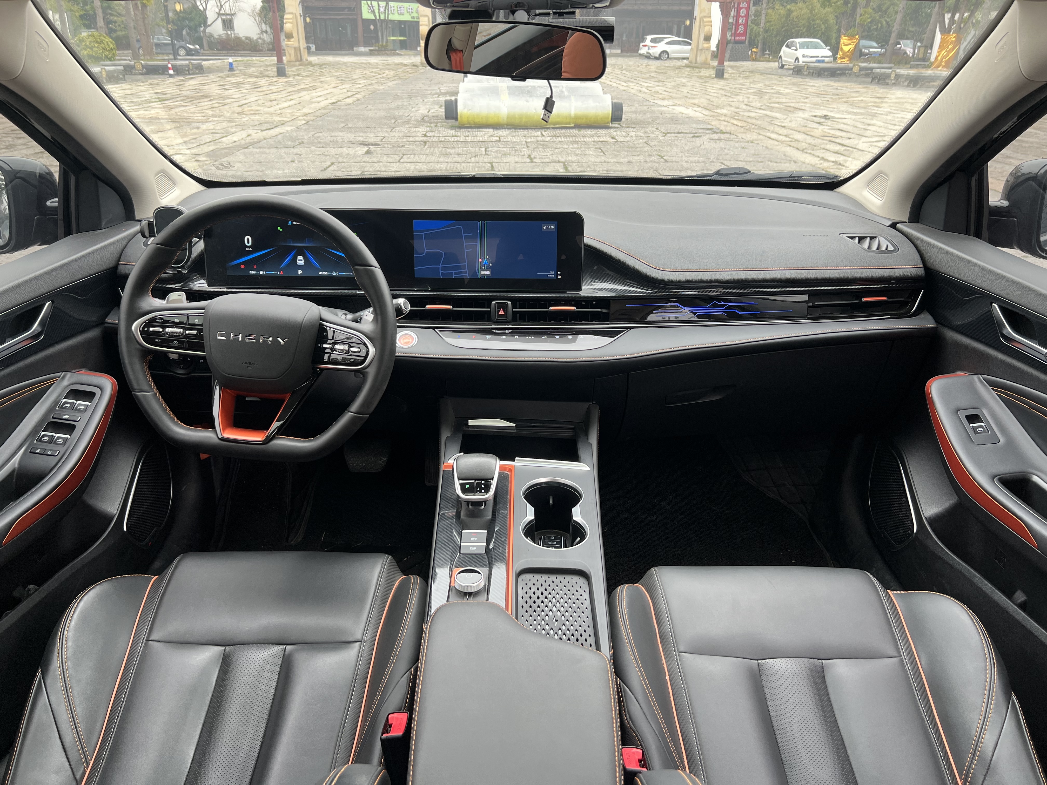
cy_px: 392
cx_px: 524
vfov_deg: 53.1
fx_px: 786
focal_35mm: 26
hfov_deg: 67.3
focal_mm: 5.7
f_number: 1.5
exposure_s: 1/121
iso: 64
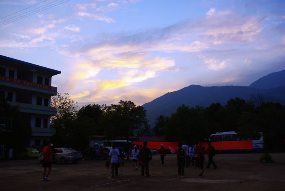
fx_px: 269
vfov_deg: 39.0
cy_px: 96
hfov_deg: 55.8
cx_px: 142
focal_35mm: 34
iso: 100
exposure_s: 1/45
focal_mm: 23.13
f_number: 5.6
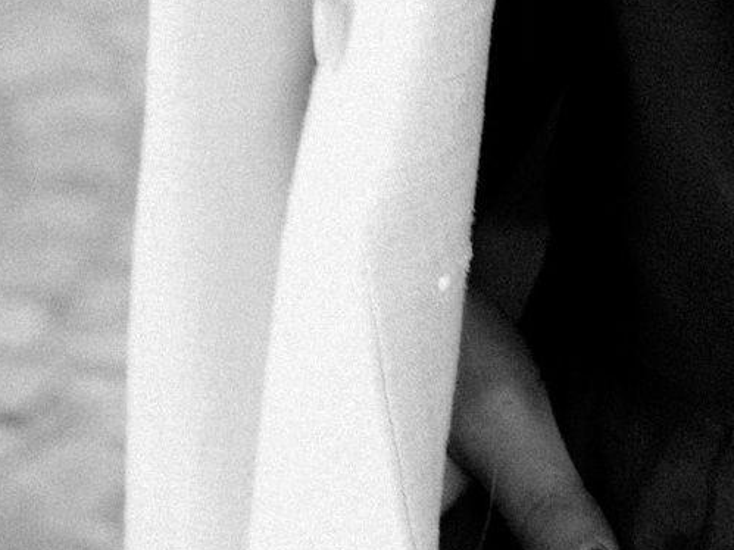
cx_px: 746
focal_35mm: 259
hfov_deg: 7.6
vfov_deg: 5.3
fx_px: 5491
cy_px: -1256
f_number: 2.8
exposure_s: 1/125
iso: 100
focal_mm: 35
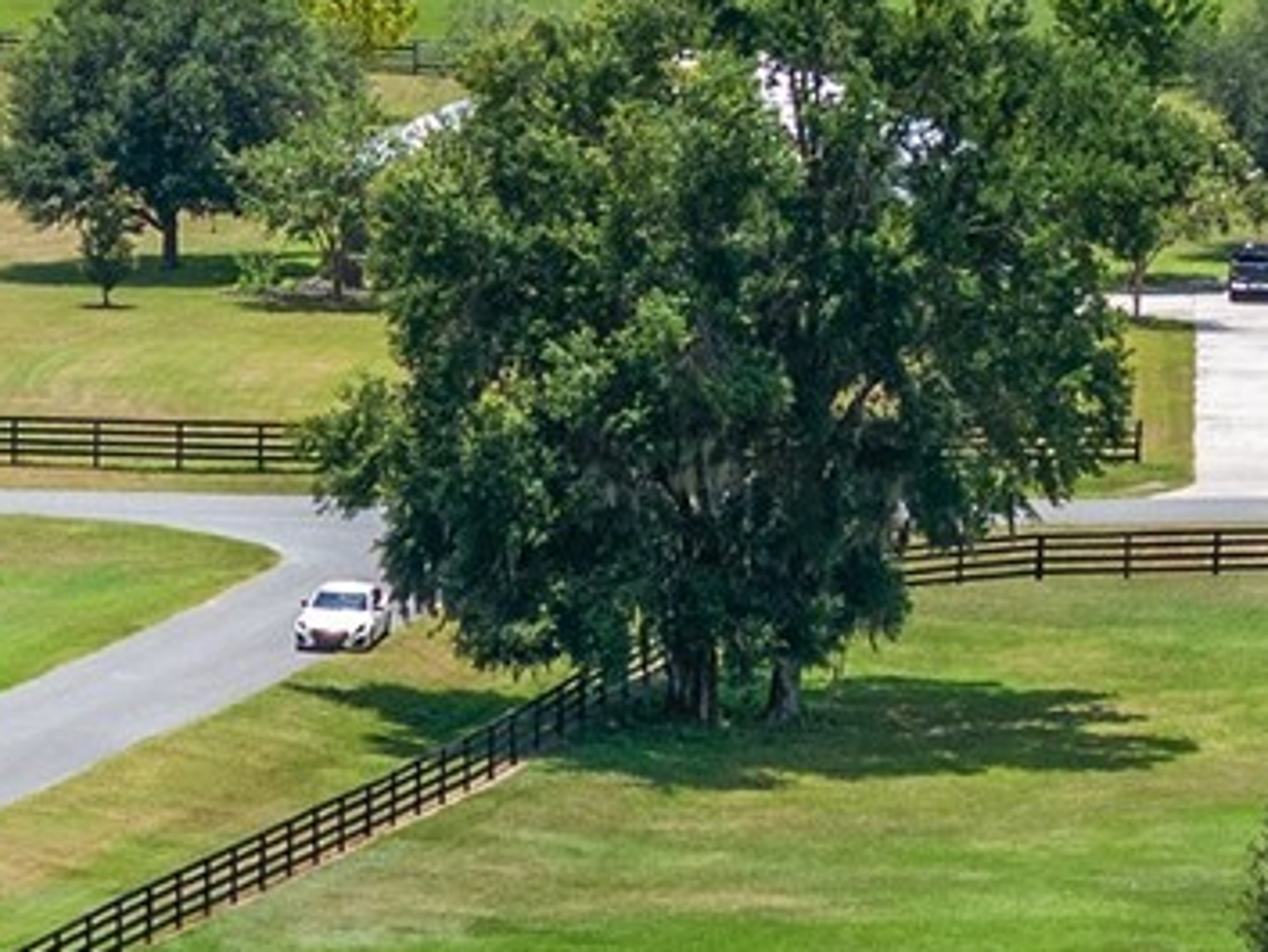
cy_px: 1997
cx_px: -1196
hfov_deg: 6.1
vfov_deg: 4.6
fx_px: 11616
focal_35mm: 317
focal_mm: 19.35
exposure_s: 1/1000
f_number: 2.8
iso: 130
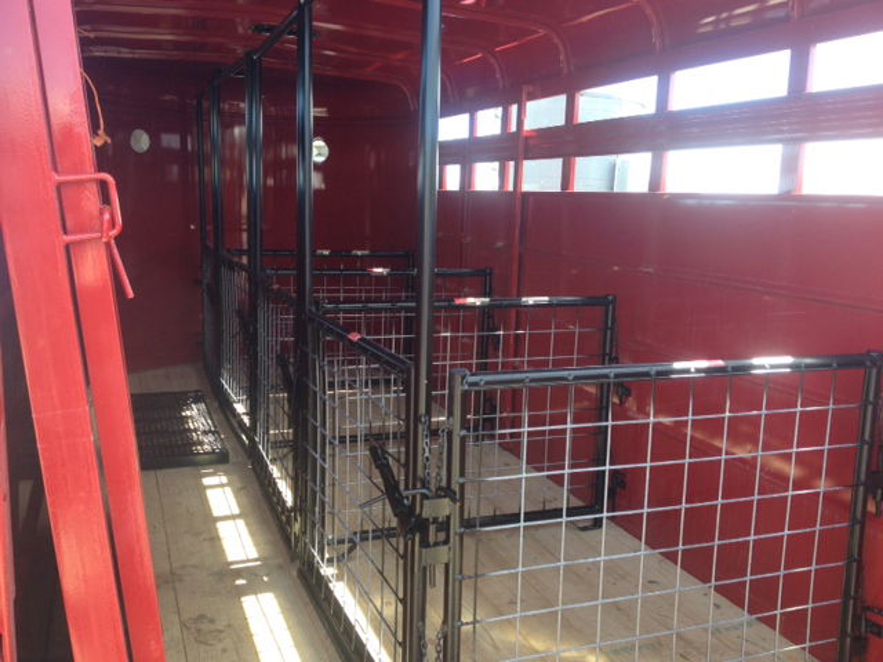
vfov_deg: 40.7
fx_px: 893
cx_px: 442
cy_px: 331
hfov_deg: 52.6
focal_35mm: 35
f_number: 2.4
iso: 50
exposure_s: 1/125
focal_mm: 4.28
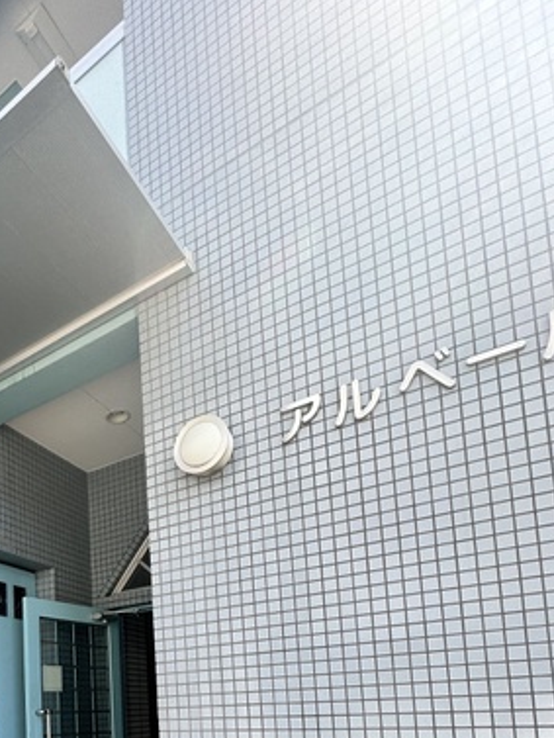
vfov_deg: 57.4
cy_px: 669
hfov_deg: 47.4
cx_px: 50
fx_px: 554
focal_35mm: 26
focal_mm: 2.22
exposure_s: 1/218
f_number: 2.2
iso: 40
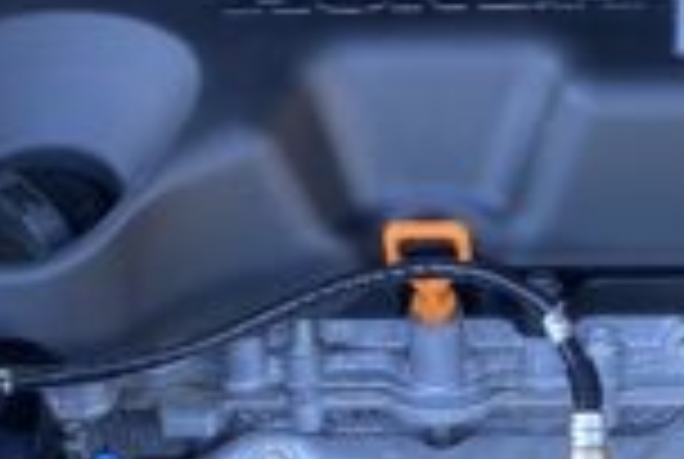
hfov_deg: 14.2
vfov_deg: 9.7
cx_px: 670
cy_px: 68
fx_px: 2703
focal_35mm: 142
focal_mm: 4.25
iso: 80
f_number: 1.8
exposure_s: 1/122
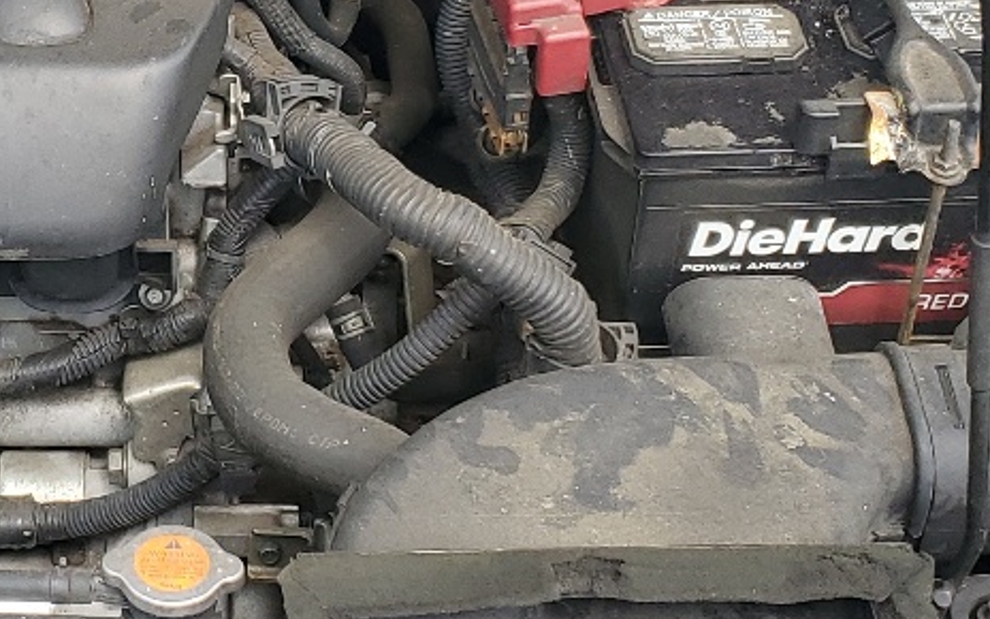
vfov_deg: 13.6
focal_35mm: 95
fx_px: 2563
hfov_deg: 21.5
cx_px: 162
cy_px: 43
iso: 50
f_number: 1.5
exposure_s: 1/769
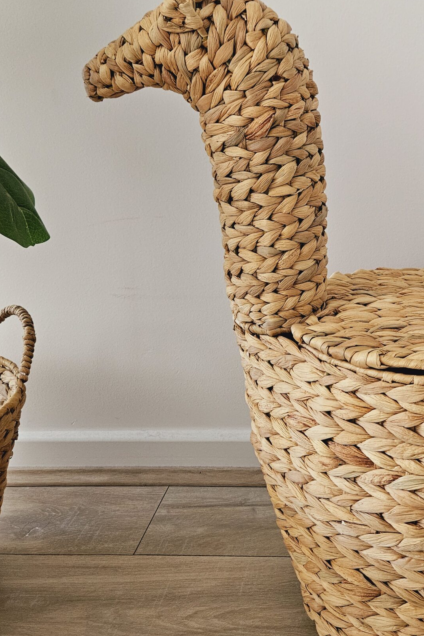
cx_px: 357
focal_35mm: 38
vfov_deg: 50.4
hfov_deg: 33.7
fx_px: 672
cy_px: 254
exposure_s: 1/100
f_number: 1.8
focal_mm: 5.4
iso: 500
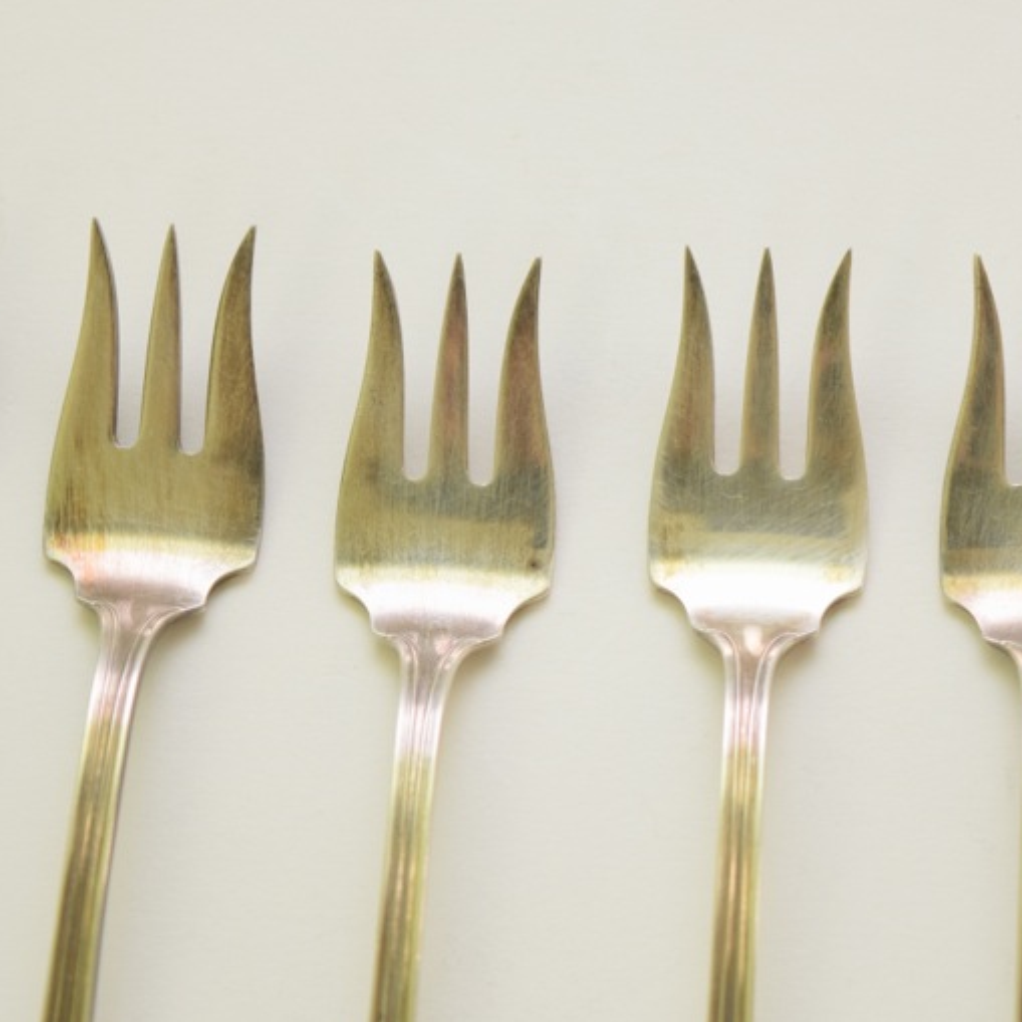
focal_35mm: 138
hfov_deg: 12.7
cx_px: 602
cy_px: 623
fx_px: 4604
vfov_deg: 12.7
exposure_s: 1/125
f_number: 5.6
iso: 560
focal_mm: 55
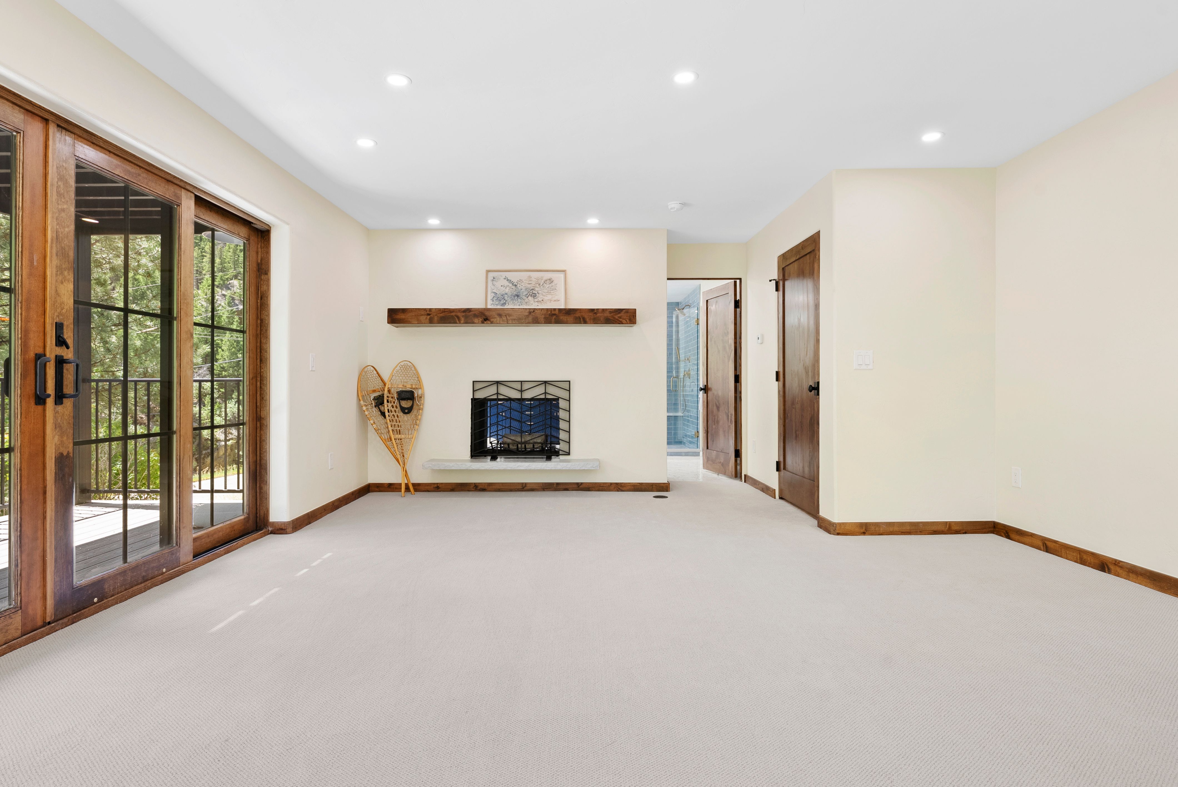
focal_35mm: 18
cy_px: 394
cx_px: 589
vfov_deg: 67.5
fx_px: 589
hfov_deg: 90.0
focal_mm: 18
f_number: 9
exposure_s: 1/4
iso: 160
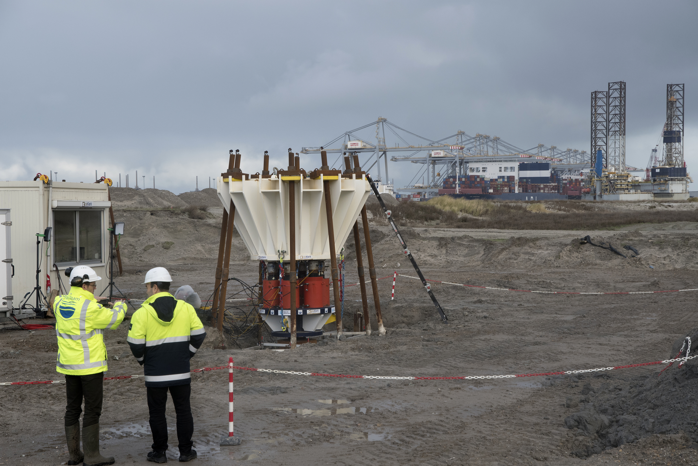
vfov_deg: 19.7
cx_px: 349
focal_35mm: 69
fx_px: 1338
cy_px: 233
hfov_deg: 29.2
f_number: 6.3
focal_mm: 46
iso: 500
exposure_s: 1/1000
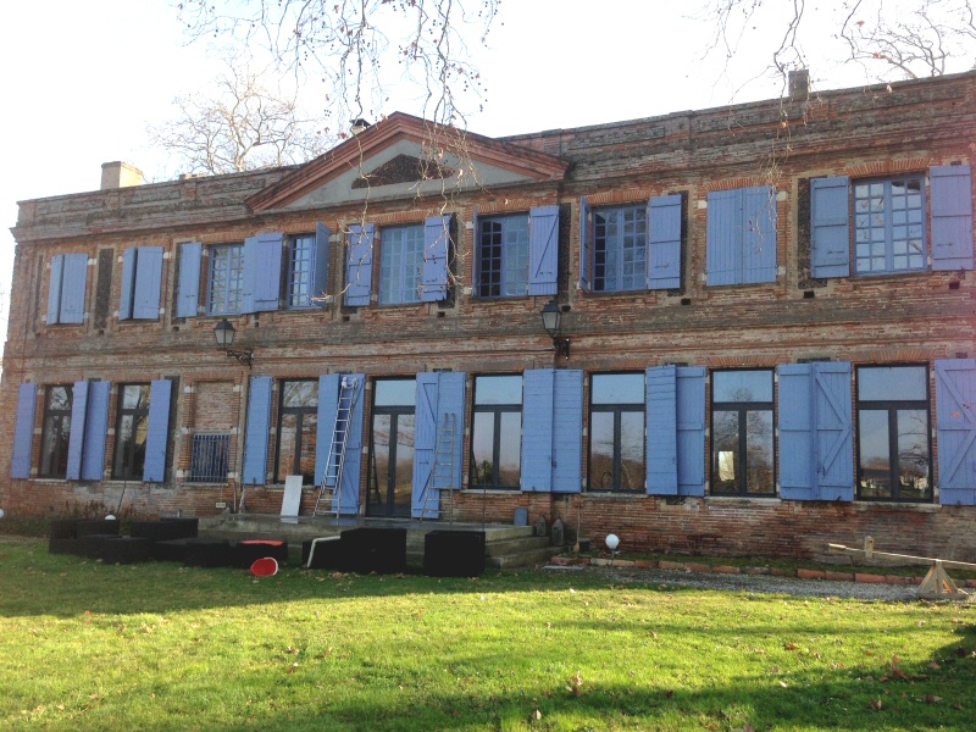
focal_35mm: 33
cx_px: 488
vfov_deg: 42.9
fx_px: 930
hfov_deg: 55.4
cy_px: 366
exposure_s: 1/459
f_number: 2.4
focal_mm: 4.12
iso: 50
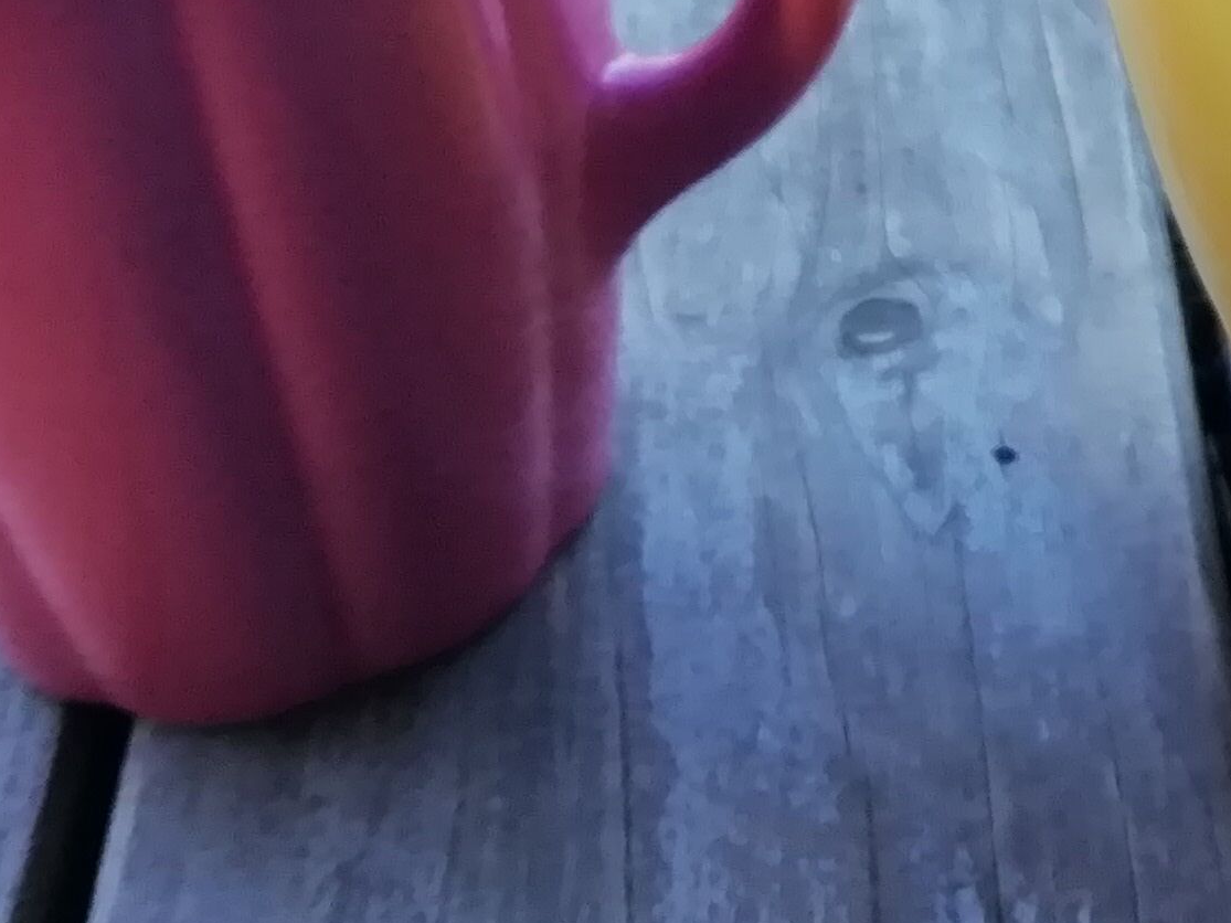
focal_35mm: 97
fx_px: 3449
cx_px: 1601
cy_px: -333
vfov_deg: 14.5
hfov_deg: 18.8
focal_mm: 3.21
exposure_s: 1/100
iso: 80
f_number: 2.2
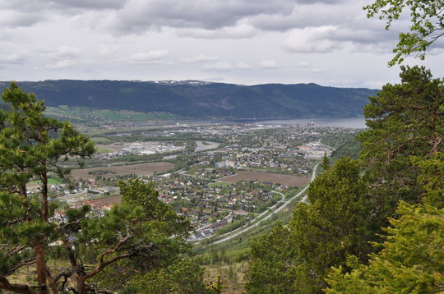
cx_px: 222
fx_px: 480
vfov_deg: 34.1
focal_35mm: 39
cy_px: 147
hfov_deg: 49.6
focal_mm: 26
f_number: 9
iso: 200
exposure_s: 1/320
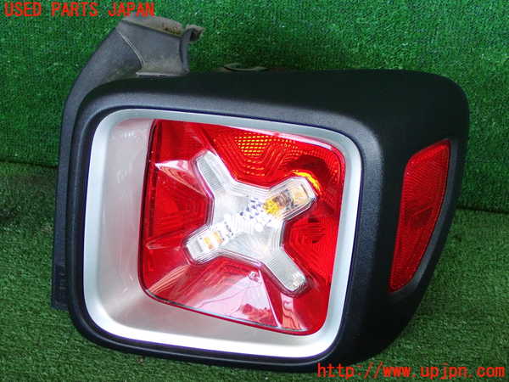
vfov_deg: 25.2
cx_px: 254
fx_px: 853
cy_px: 191
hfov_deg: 33.2
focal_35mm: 58
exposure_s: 1/125
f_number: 3.5
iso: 800
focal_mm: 10.35
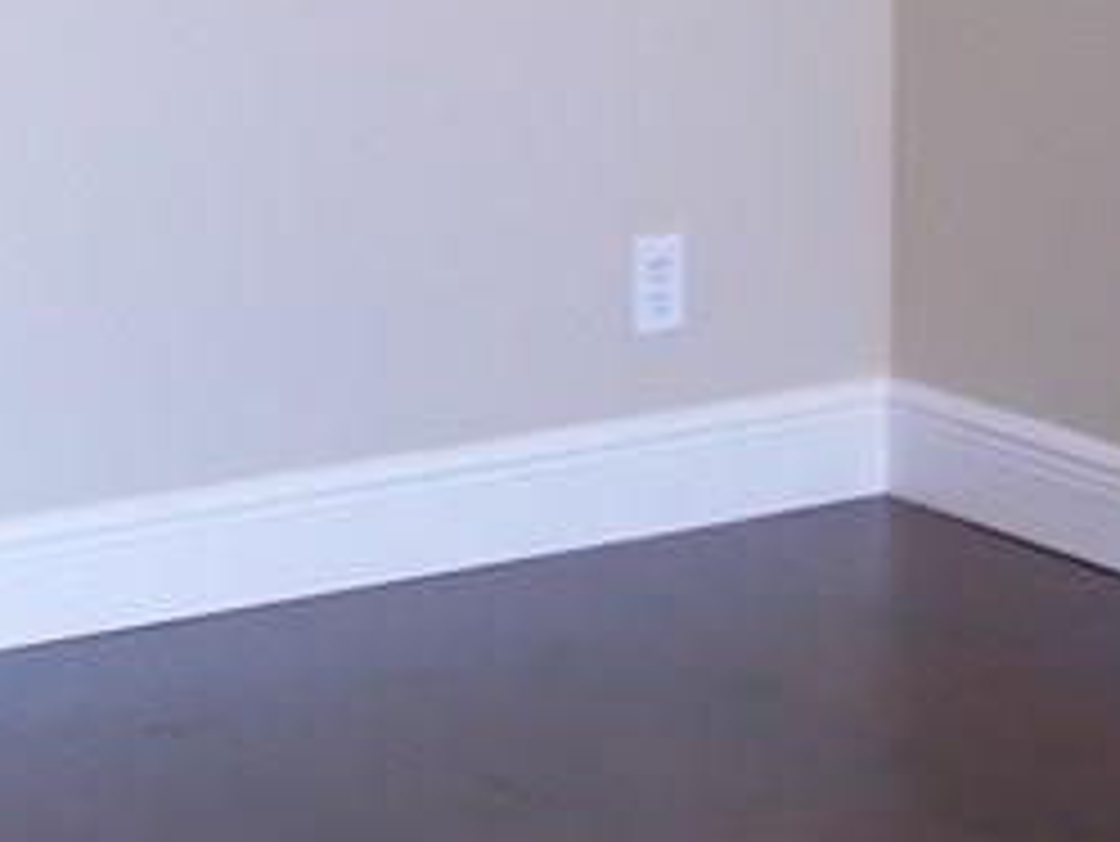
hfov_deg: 12.5
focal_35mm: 156
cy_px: -54
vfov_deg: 9.4
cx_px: -45
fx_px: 5050
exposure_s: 1/37
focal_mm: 6.3
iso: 50
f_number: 2.9
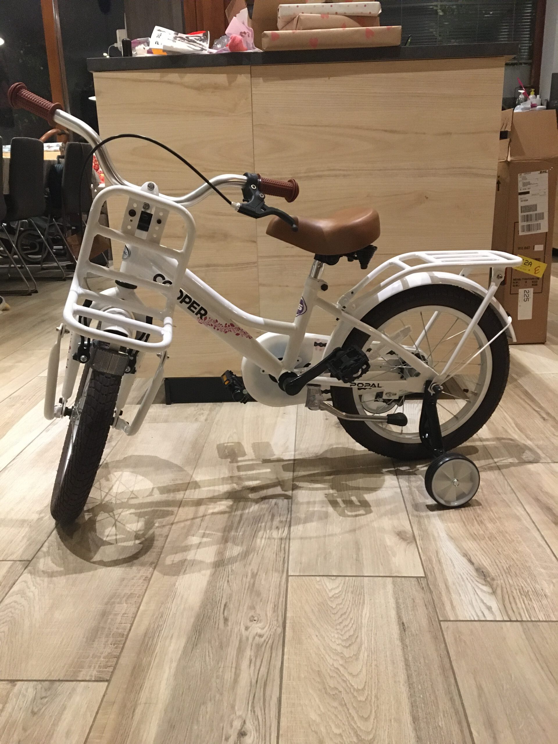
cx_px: 279
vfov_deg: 61.7
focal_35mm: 29
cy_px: 372
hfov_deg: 48.2
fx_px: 623
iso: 320
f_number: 2.2
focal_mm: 4.15
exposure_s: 1/17
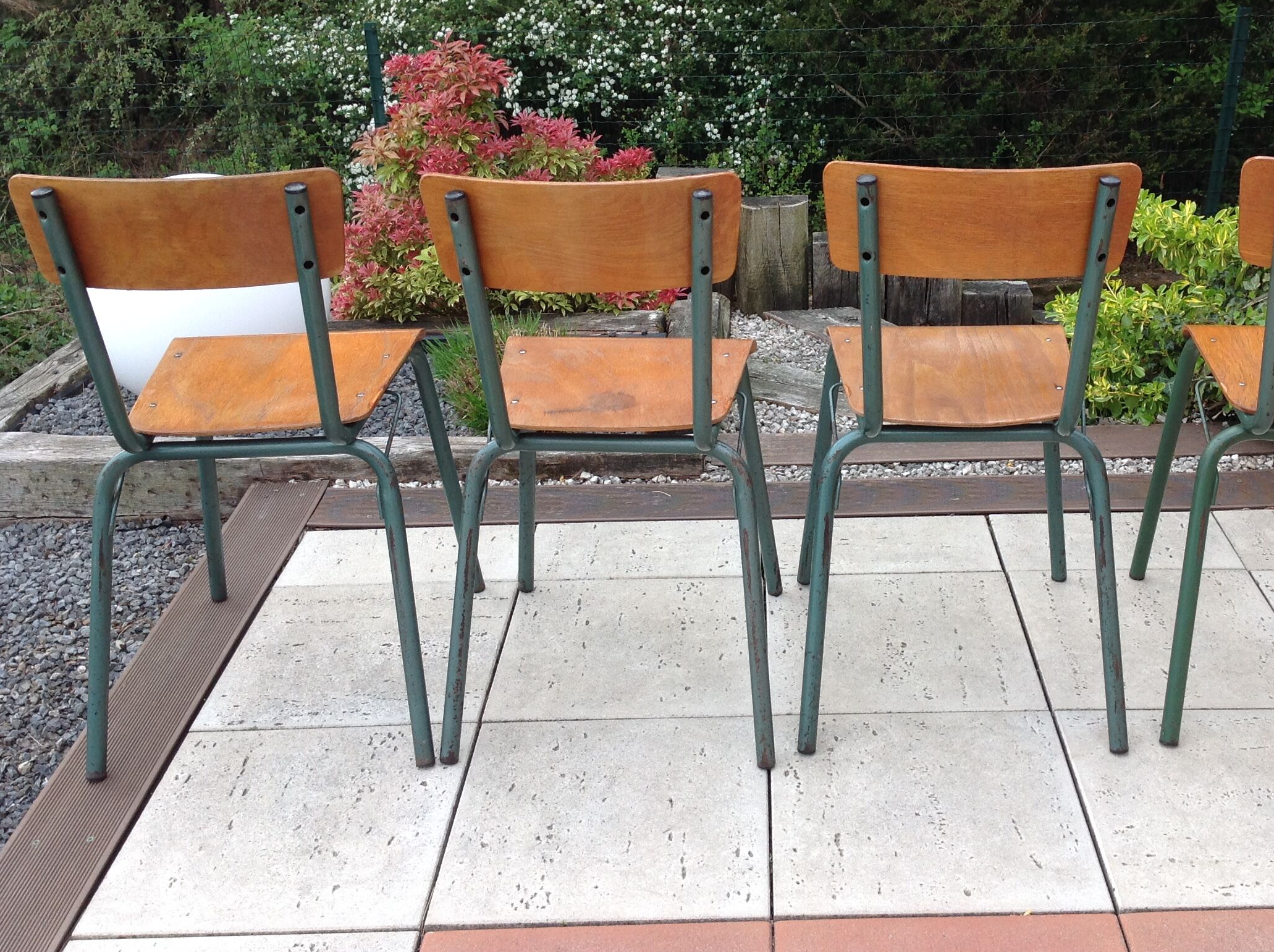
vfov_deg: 32.7
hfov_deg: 42.7
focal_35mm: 44
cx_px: 792
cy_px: 370
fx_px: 1617
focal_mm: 4.28
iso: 50
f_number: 2.4
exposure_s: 1/168
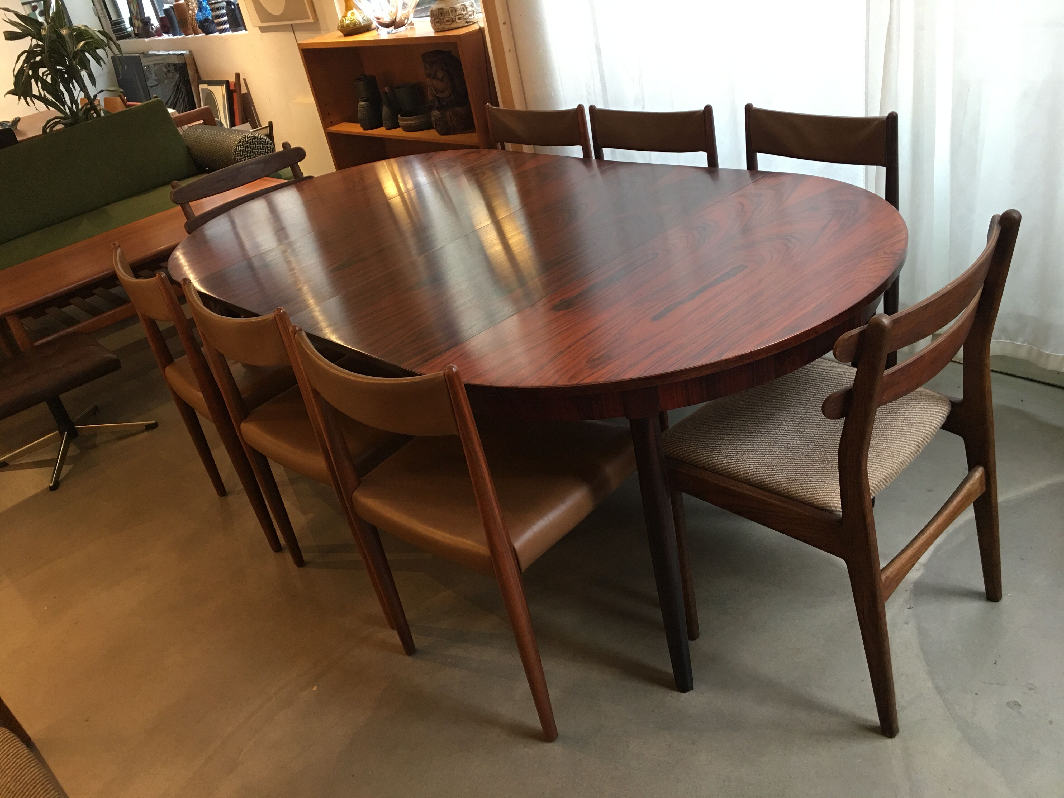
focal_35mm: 29
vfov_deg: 48.2
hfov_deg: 61.7
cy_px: 399
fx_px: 891
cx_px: 532
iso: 80
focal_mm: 4.15
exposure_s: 1/17
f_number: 2.2
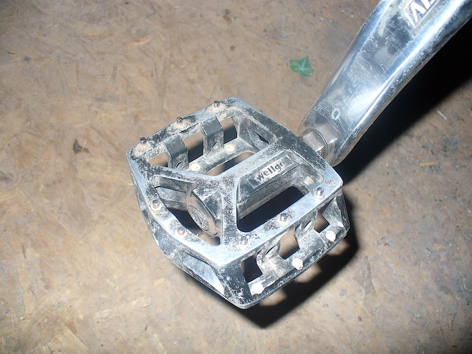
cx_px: 236
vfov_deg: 38.7
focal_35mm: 37
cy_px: 177
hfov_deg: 50.1
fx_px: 505
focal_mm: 6.1
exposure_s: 1/30
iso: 100
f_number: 2.8
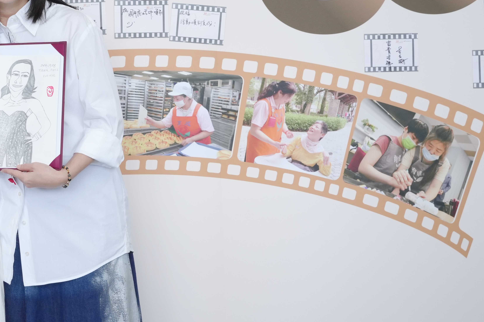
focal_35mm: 85
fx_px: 1143
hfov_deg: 23.2
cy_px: 29
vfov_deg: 15.9
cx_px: 39
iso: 1600
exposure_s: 1/160
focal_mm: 40
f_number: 6.3
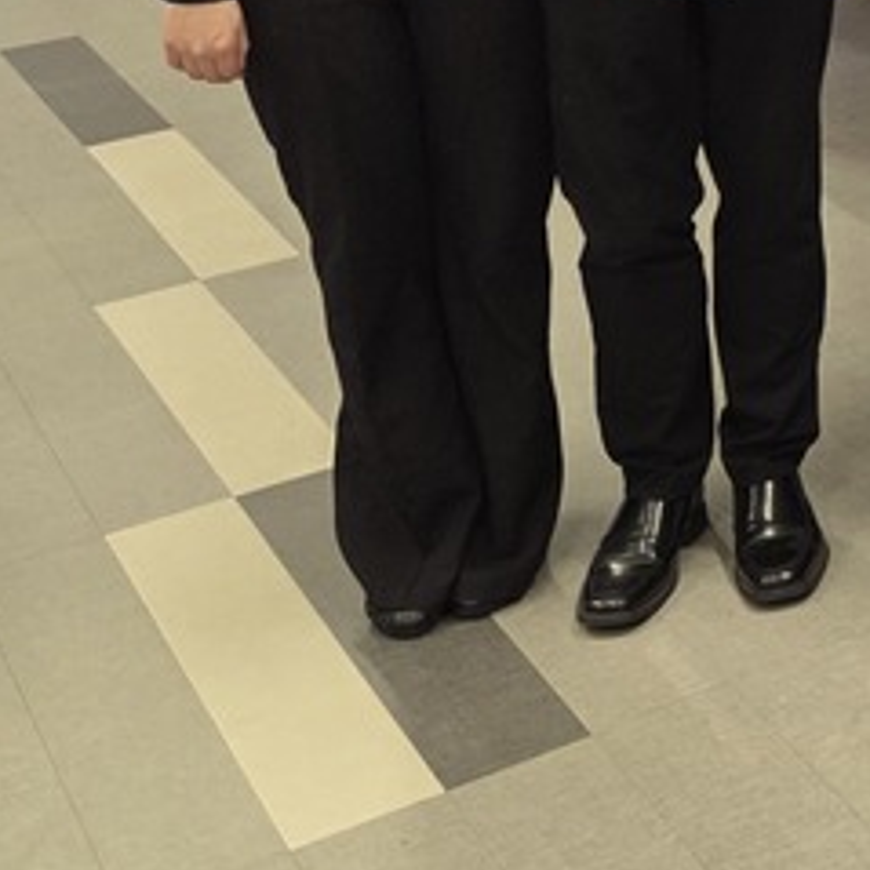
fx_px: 2474
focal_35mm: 87
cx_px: 1583
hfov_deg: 16.5
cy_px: -284
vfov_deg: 18.5
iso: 400
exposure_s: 1/120
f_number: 1.8
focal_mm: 5.4
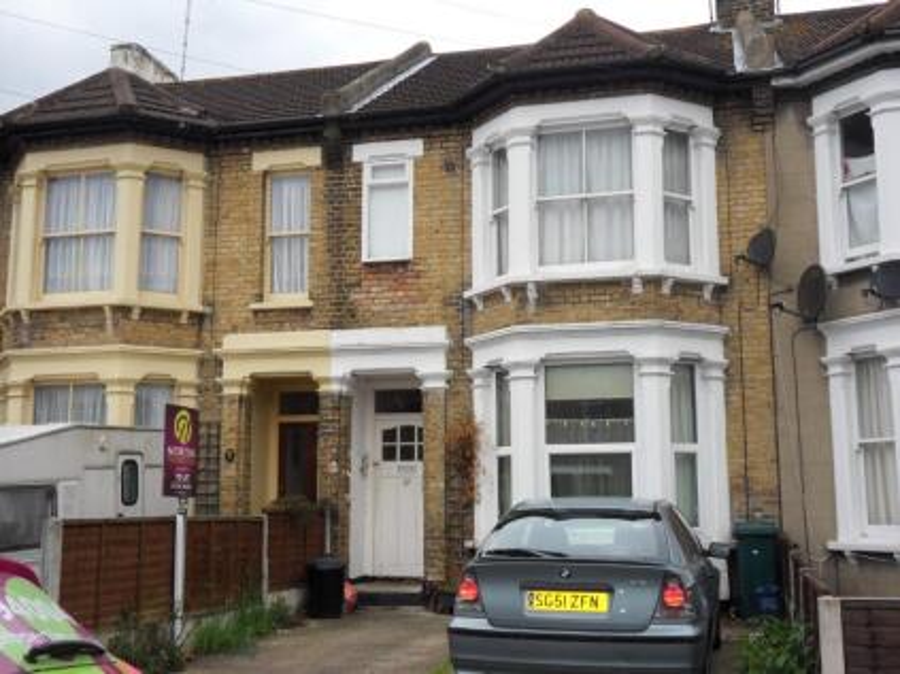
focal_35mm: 45
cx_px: 450
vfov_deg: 32.2
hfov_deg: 42.1
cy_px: 337
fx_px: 1170
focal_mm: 7.9
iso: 100
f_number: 4.2
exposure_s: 1/500
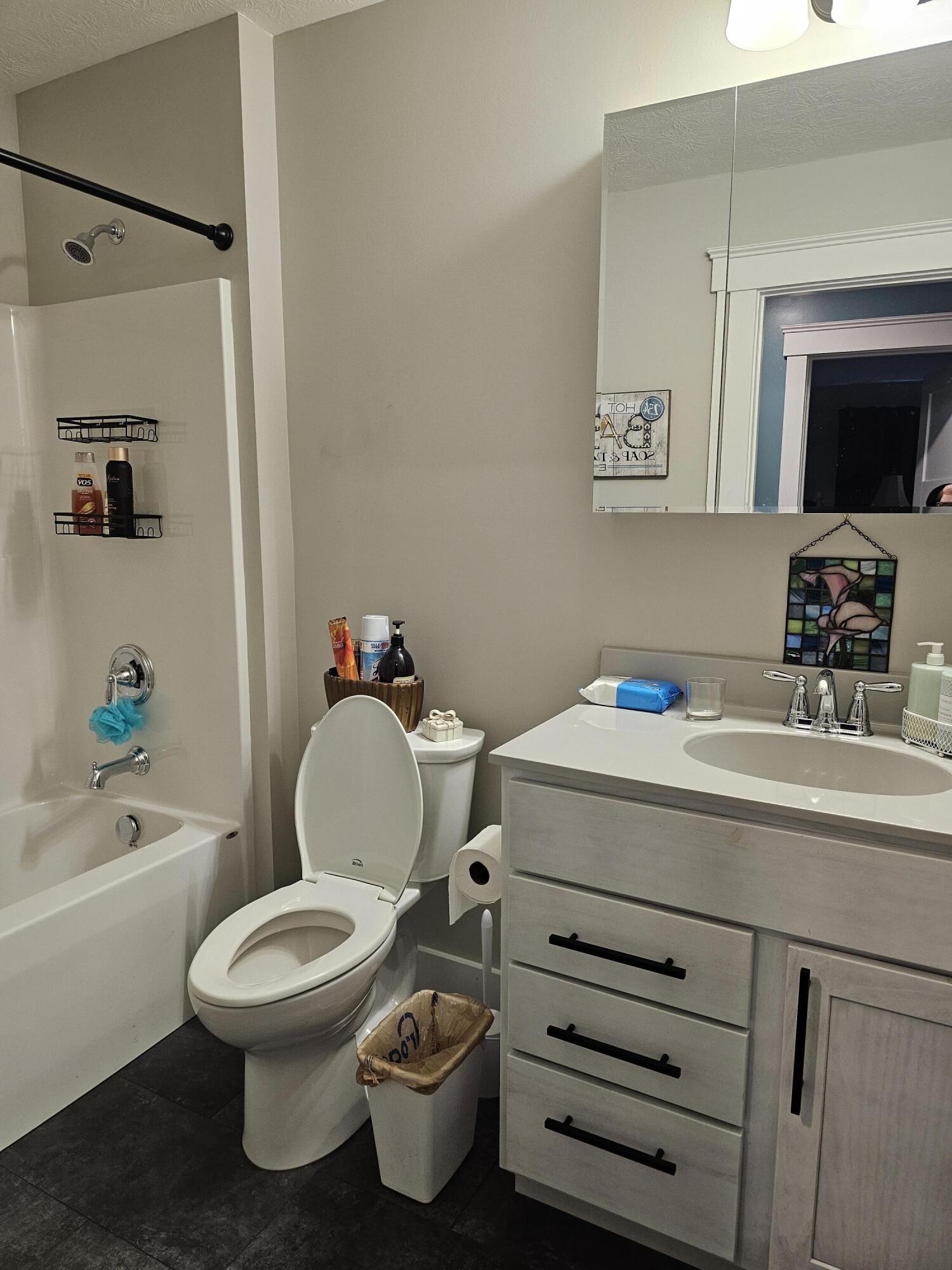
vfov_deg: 73.9
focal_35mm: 23
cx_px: 476
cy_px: 635
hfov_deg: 58.9
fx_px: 843
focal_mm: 6.3
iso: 250
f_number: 1.7
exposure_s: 1/120
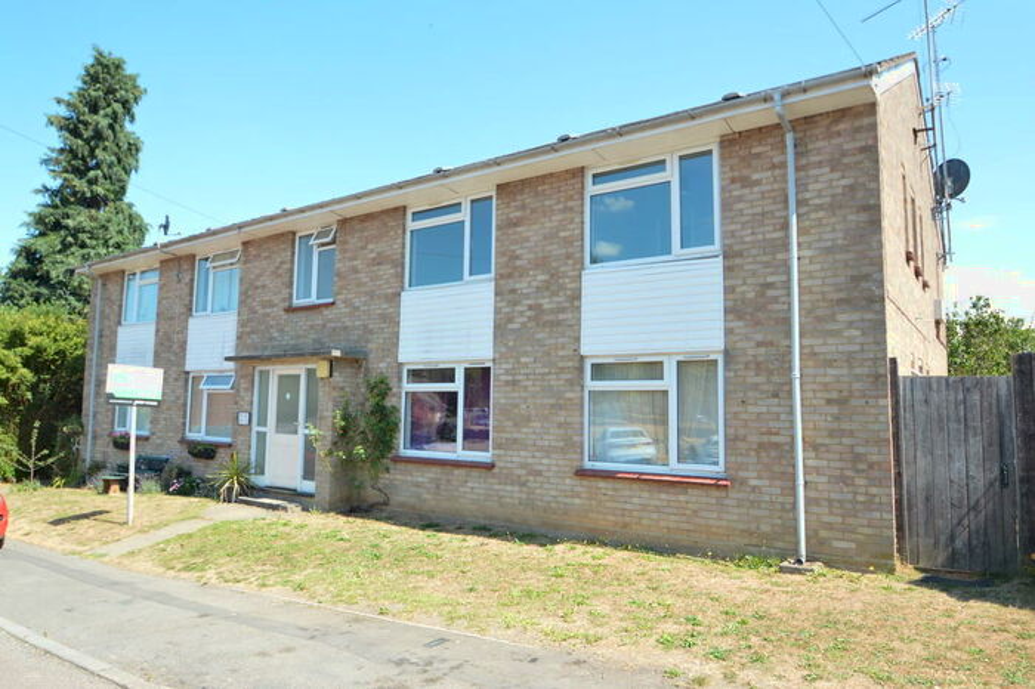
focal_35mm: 22
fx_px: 647
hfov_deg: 77.3
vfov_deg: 56.1
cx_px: 518
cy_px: 344
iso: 100
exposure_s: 1/125
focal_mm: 15
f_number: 5.6
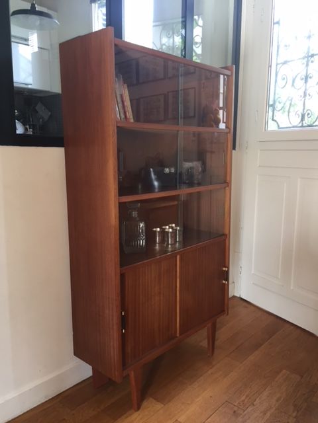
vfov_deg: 61.7
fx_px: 355
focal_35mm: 29
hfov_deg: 48.2
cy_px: 212
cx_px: 159
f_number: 2.2
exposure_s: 1/33
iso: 80
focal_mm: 4.15
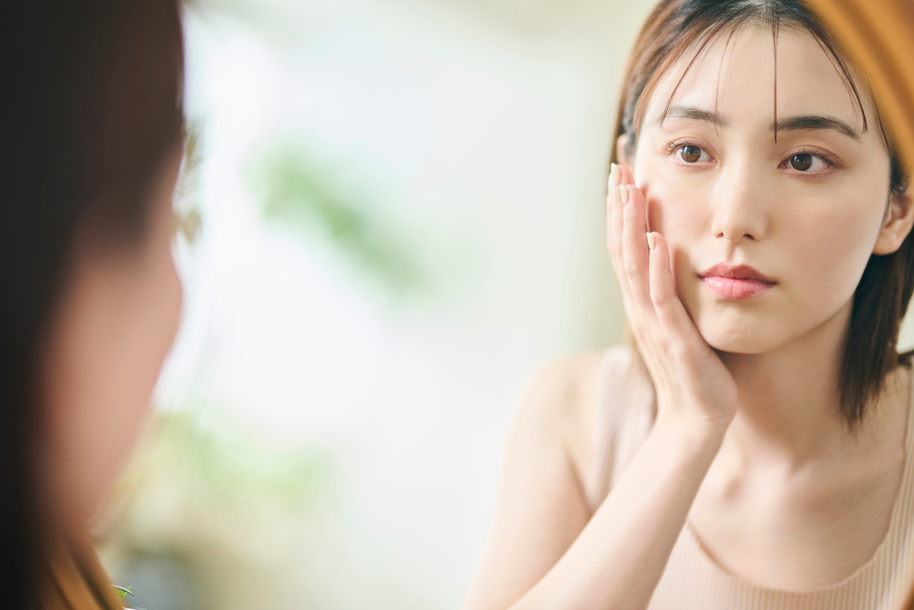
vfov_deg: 16.1
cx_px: 457
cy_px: 305
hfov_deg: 23.9
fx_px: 2158
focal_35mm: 85
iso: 160
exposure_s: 1/400
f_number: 1.4
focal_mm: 85
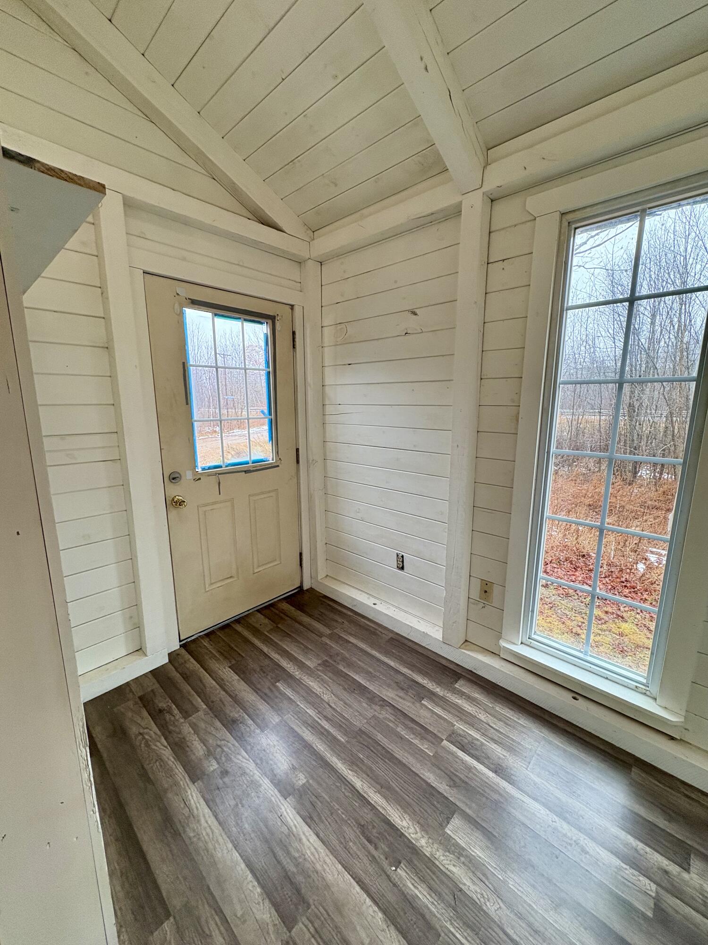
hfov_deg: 85.7
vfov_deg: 102.1
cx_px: 354
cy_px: 472
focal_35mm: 14
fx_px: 382
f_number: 2.2
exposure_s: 1/120
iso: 200
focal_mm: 2.22
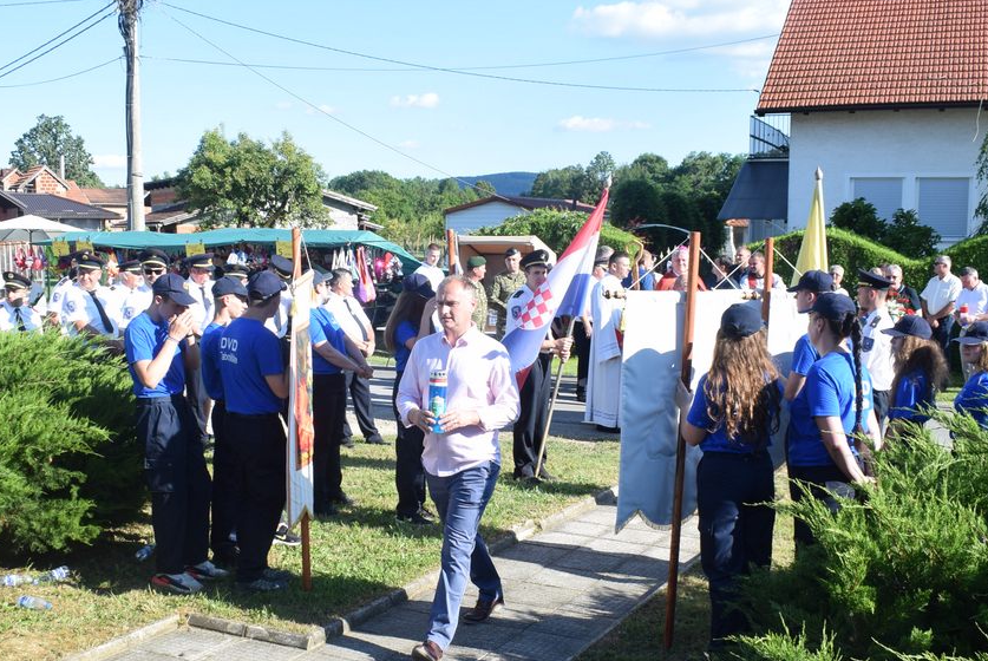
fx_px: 1181
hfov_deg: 45.4
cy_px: 417
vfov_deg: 31.1
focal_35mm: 43
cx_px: 467
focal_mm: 20
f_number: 8
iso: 220
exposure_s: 1/250
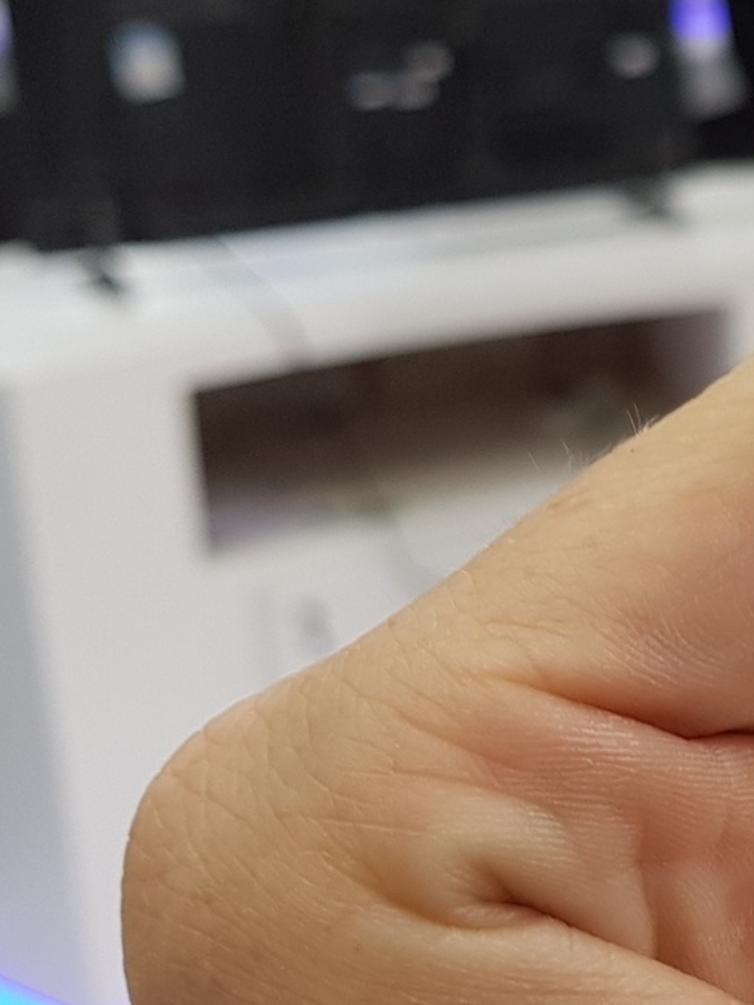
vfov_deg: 25.3
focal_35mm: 77
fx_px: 2236
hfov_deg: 16.6
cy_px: 489
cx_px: 1263
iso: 80
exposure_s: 1/100
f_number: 1.7
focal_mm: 4.2
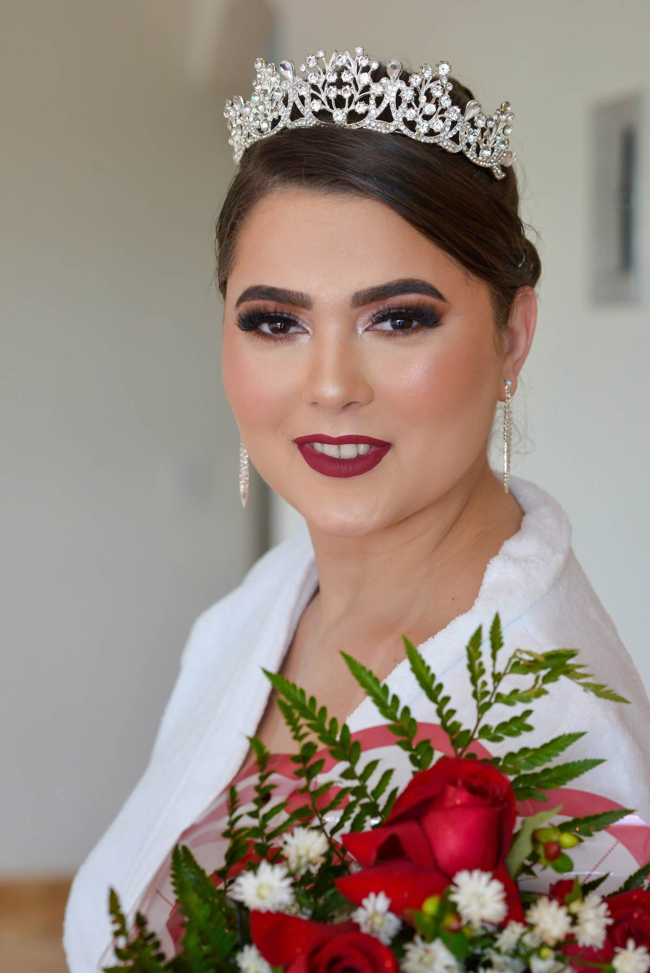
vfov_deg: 23.9
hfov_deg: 16.1
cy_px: 486
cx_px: 325
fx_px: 2300
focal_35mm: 85
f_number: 5
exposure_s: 1/250
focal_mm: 85
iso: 2200
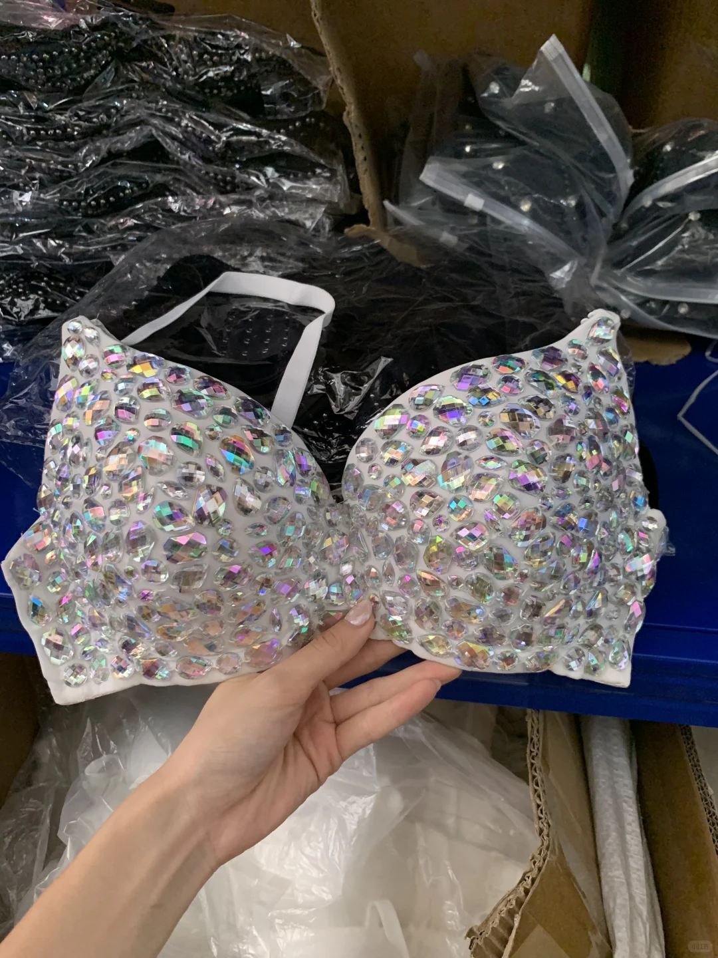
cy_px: 479
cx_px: 359
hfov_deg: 53.1
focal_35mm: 26
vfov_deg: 67.3
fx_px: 719
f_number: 1.8
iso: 320
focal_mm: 4.25
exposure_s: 1/60
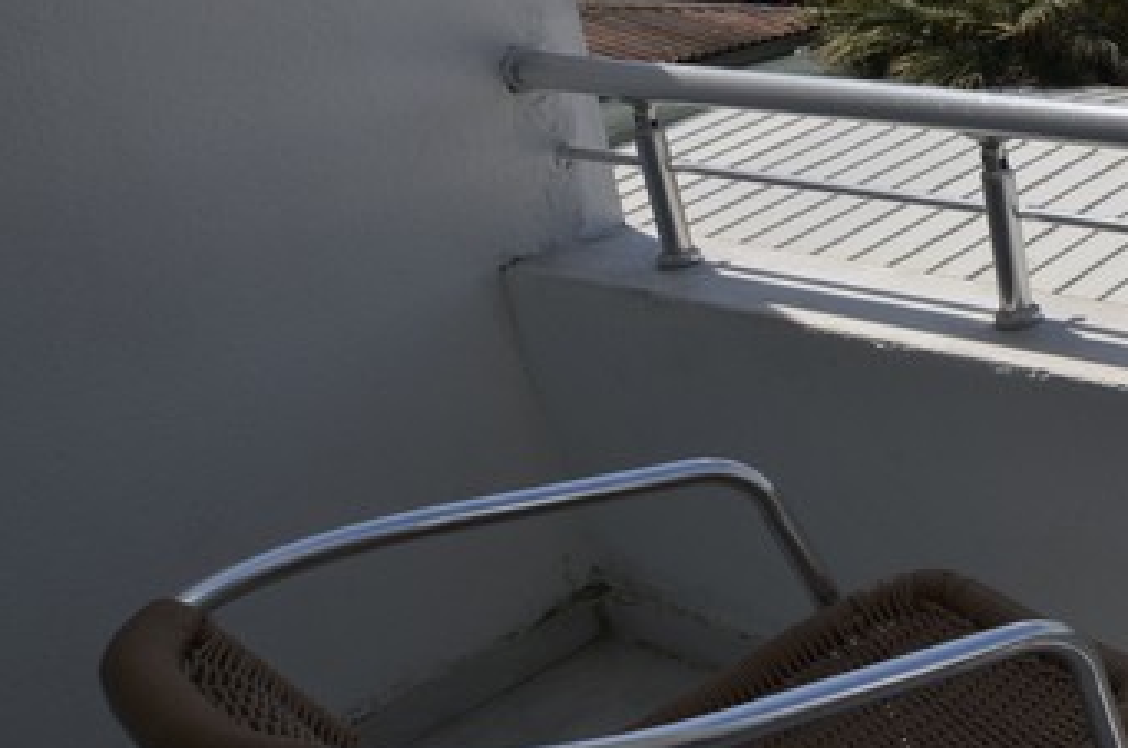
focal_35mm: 45
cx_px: 1684
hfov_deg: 28.6
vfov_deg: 28.7
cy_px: 86
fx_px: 1407
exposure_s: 1/350
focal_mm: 10
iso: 100
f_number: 9.5
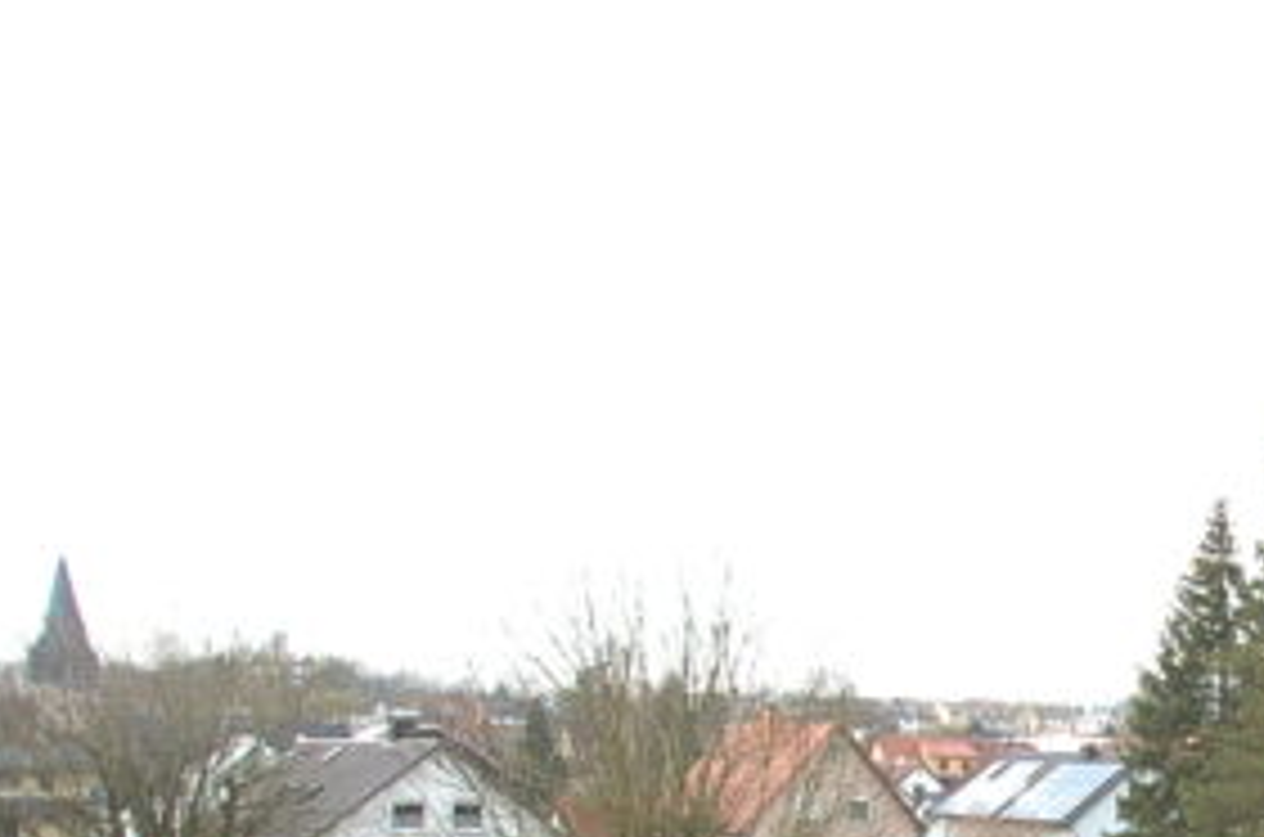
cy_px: 790
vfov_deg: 30.7
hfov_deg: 40.1
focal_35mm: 41
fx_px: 1436
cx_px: 1331
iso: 200
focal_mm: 10
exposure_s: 1/200
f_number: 7.1
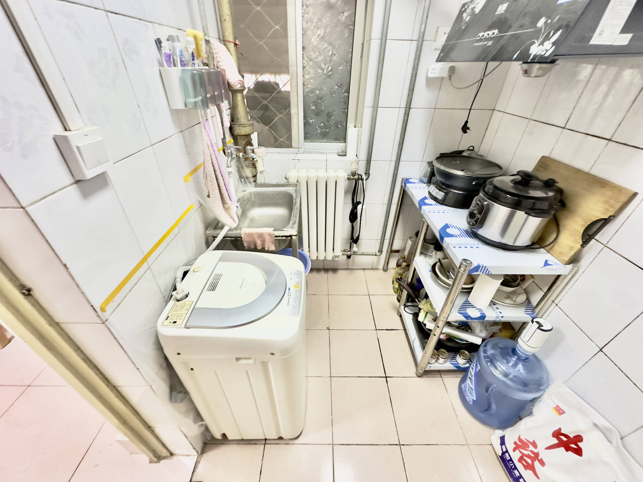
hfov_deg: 102.1
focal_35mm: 14
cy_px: 241
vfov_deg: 85.7
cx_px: 322
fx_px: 260
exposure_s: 1/50
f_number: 2.2
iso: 200
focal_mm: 2.22
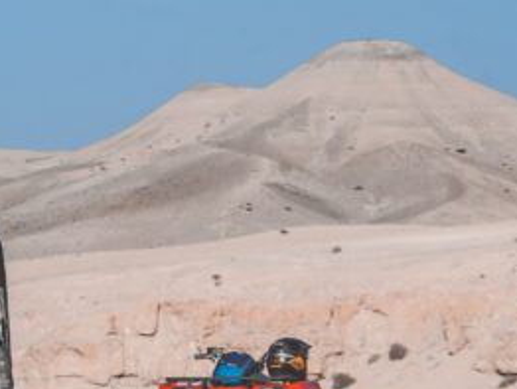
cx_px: 1
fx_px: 2227
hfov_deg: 13.1
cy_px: 314
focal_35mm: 149
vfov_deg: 9.9
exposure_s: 1/1000
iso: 250
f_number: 10
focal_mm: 40
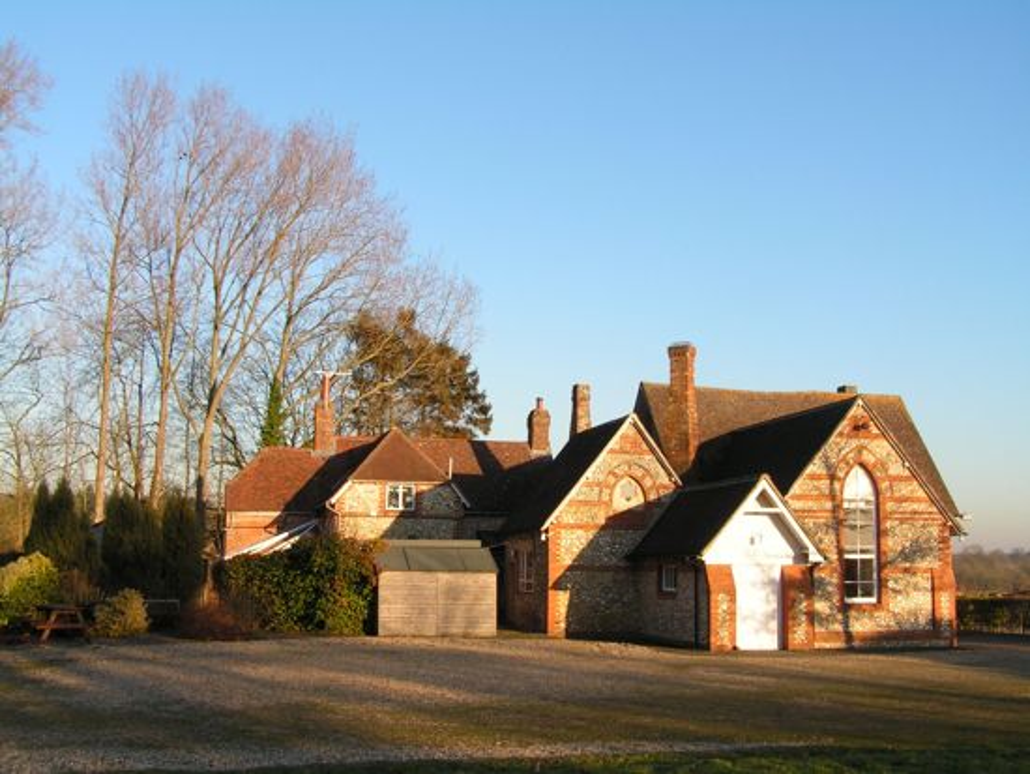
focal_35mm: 38
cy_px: 387
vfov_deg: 37.7
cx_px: 515
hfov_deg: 49.0
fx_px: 1131
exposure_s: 1/125
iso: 50
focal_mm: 6.3
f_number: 5.6
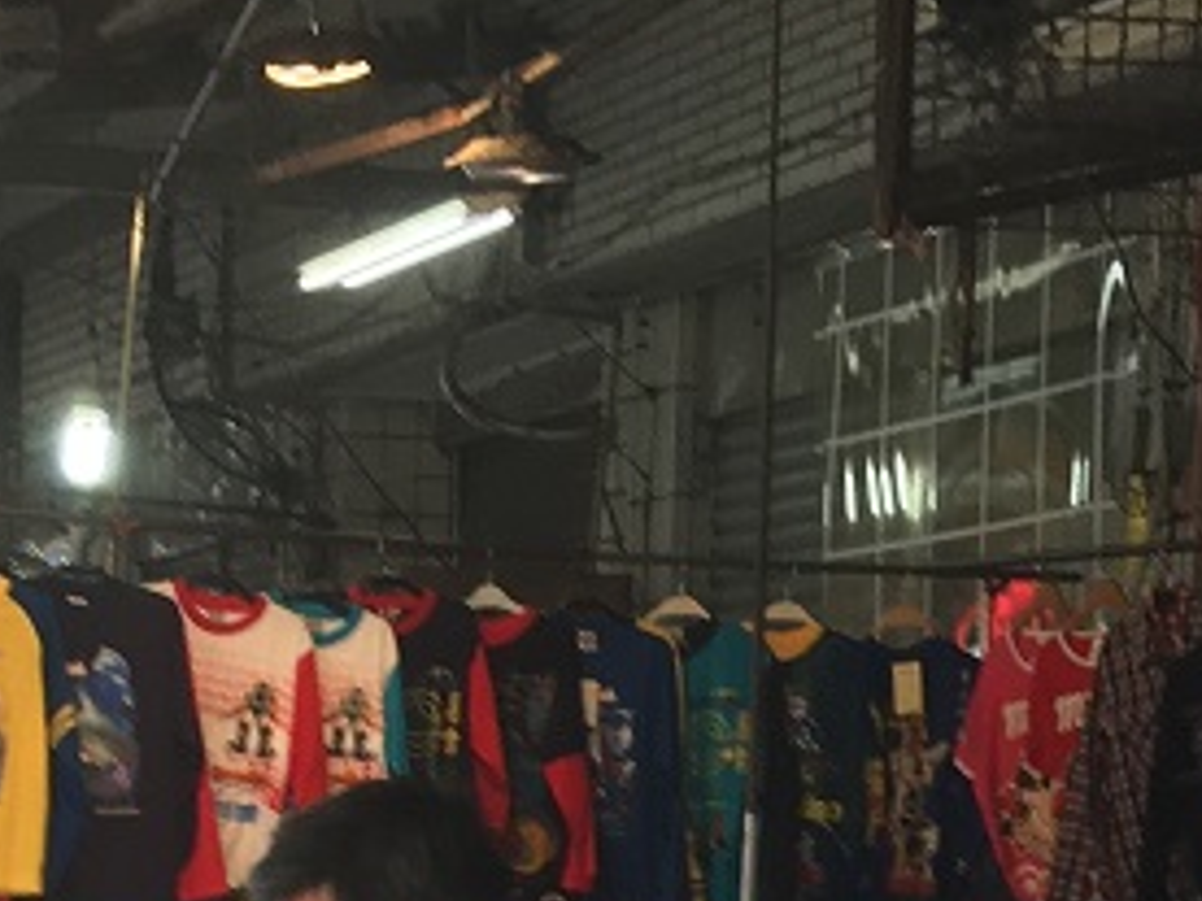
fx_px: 4375
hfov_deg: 15.6
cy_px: 1937
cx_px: 383
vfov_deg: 10.6
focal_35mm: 126
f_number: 2.2
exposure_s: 1/60
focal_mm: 4.15
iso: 25
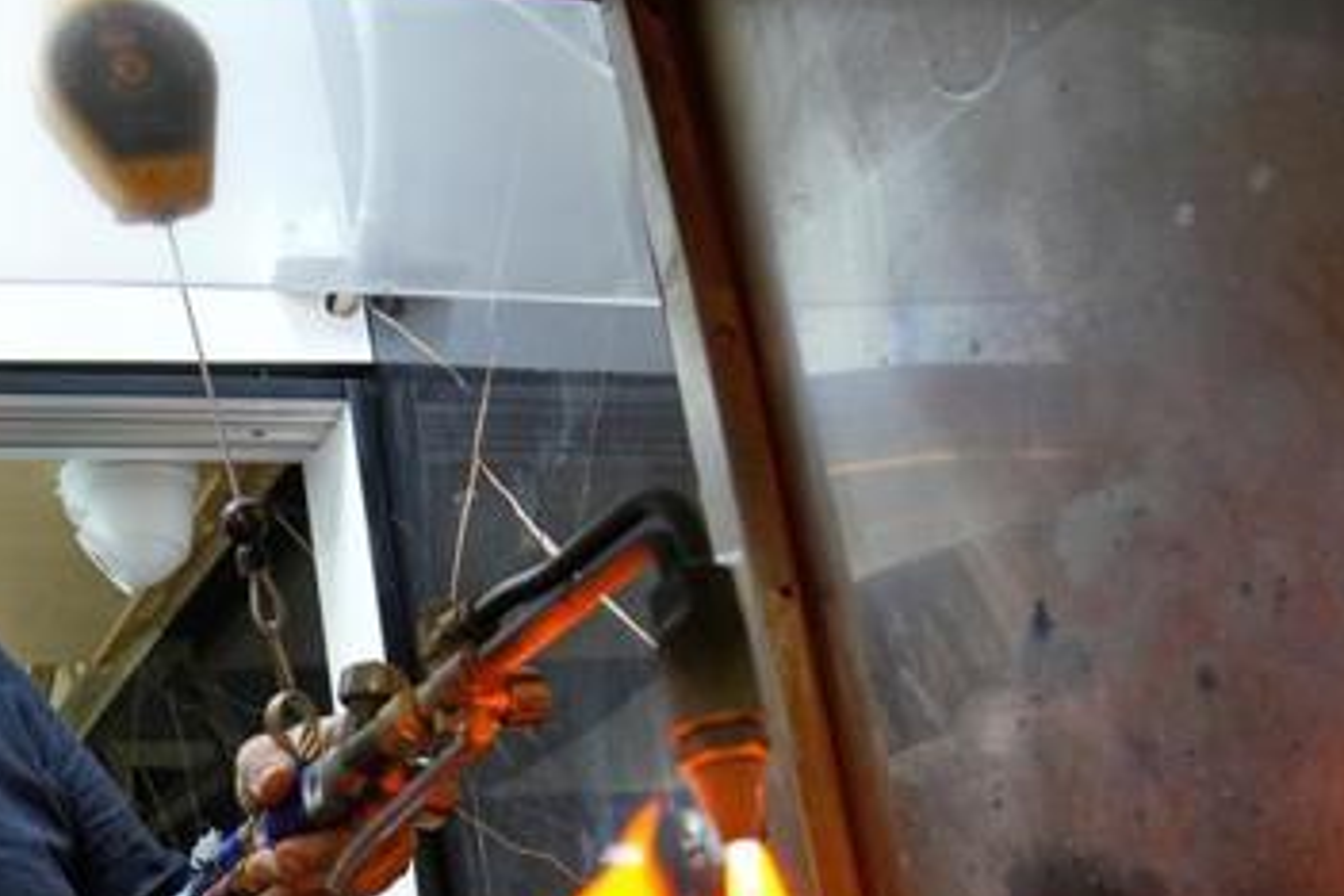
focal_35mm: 57
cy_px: 890
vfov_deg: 22.9
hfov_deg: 31.6
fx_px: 2128
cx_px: -88
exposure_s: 1/125
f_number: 4
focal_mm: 26
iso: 1250
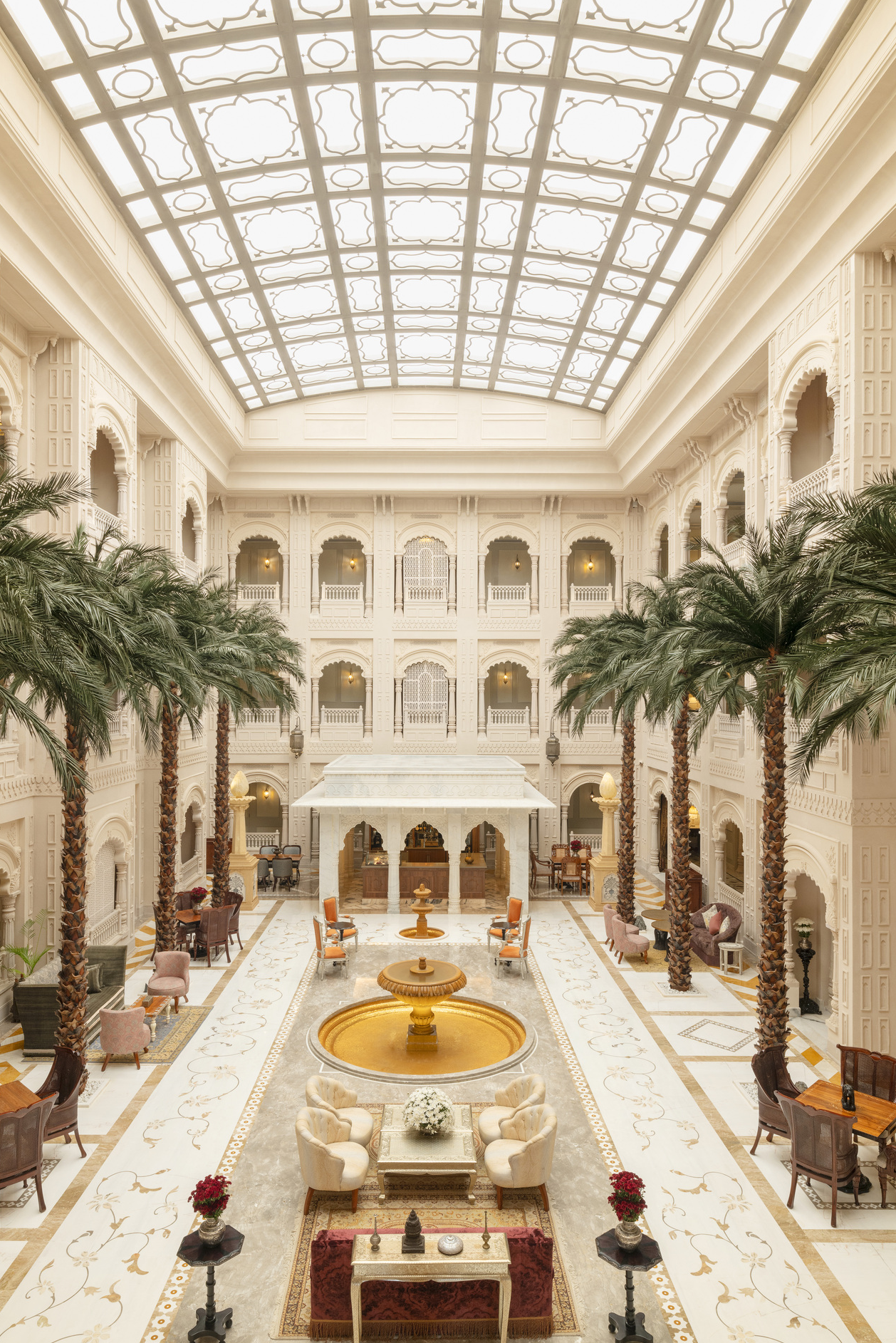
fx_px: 821
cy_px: 709
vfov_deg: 78.5
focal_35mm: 22
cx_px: 422
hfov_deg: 57.2
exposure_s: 1/3.33
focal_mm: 20
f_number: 11
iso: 200
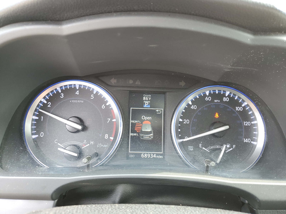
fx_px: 215
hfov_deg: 67.3
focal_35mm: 26
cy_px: 107
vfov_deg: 53.1
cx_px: 143
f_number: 1.5
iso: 81
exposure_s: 1/50
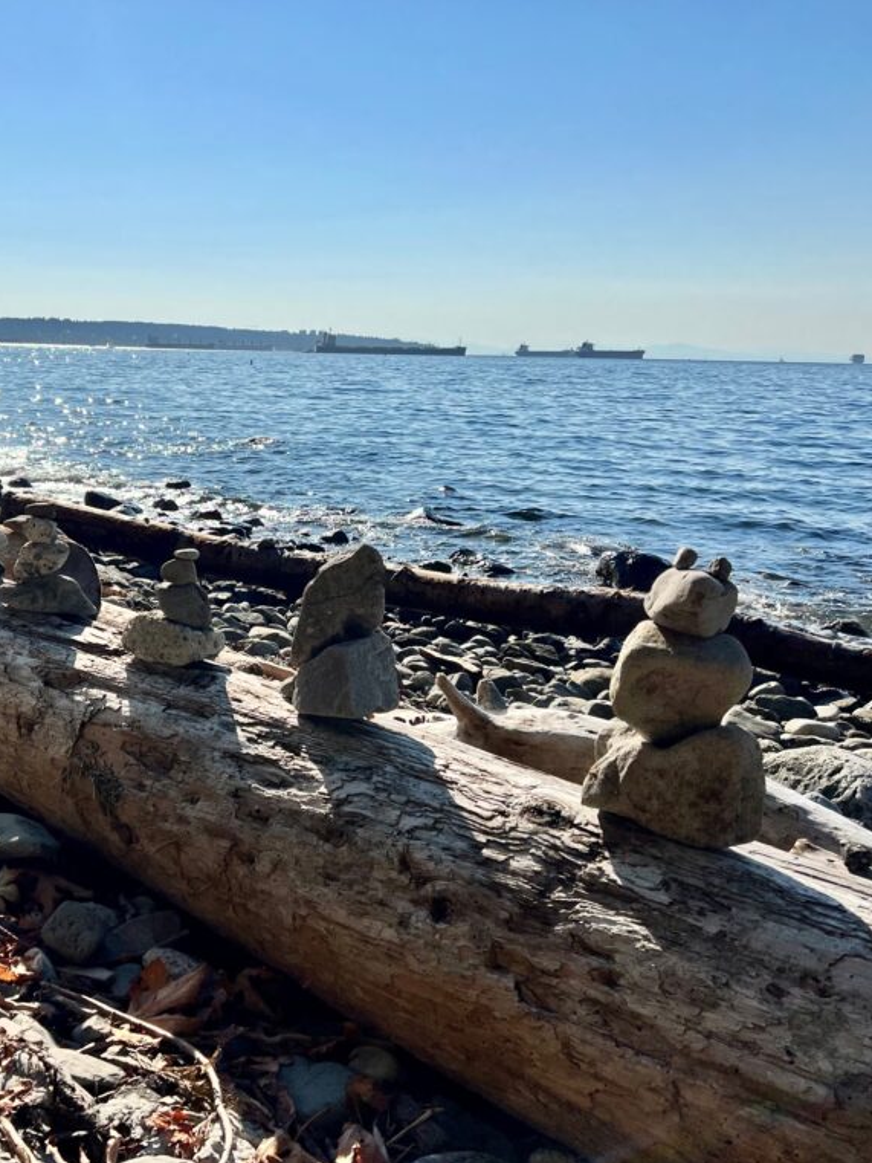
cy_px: 584
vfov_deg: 52.6
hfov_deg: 39.6
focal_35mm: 35
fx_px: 1175
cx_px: 214
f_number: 1.5
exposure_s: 1/12658
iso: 50
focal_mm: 5.7
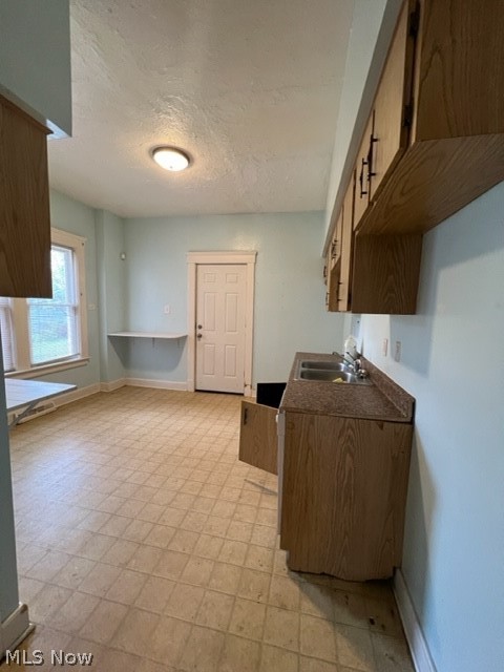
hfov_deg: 89.9
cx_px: 252
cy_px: 336
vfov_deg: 106.2
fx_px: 252
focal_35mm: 13
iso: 250
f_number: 1.8
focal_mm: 1.57
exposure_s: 1/60
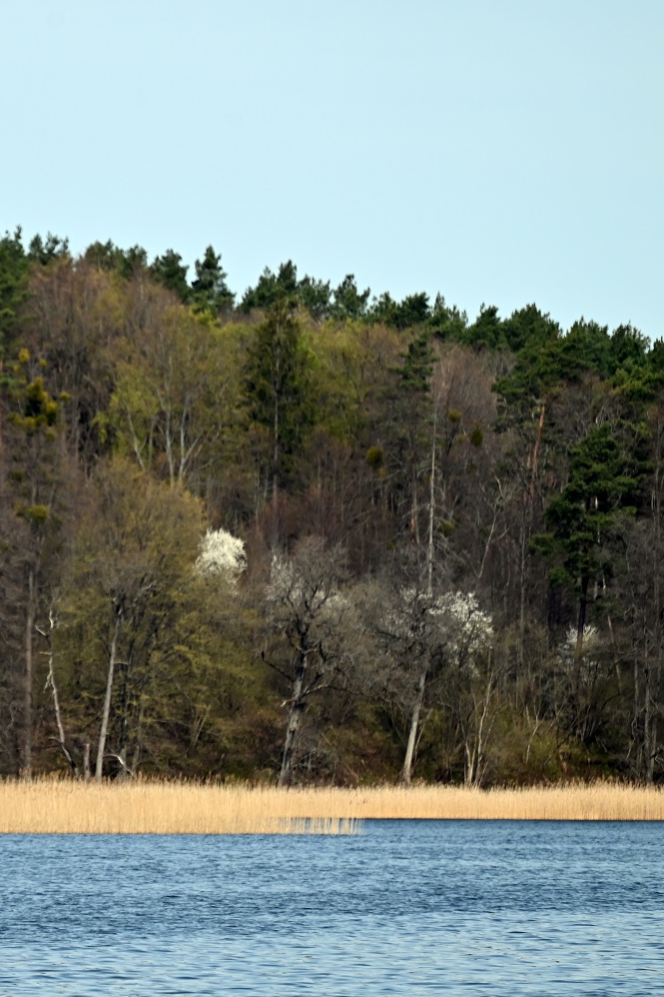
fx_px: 12481
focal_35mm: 451
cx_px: 16
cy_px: 498
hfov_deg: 3.0
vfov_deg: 4.6
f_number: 5.6
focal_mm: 300
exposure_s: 1/1000
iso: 280
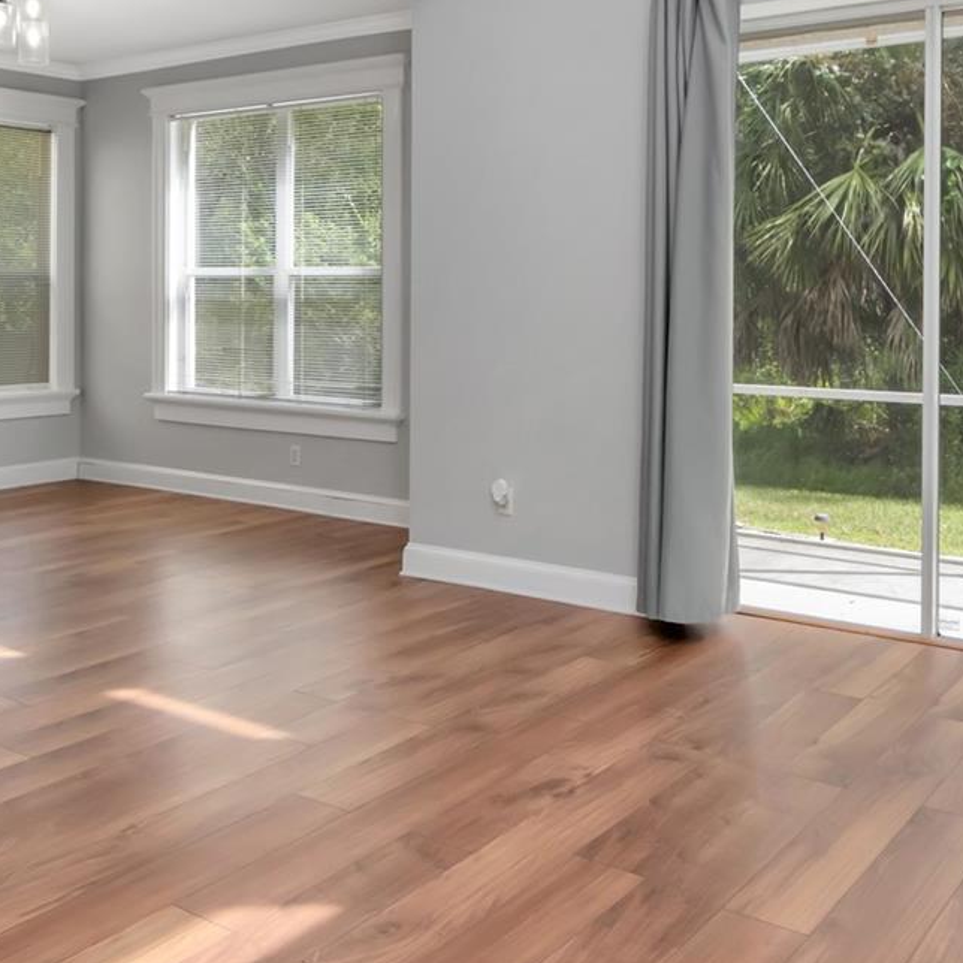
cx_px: 541
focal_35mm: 38
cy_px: 295
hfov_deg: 43.8
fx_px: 1196
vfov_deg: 43.0
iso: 800
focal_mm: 12
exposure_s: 1/160
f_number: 9
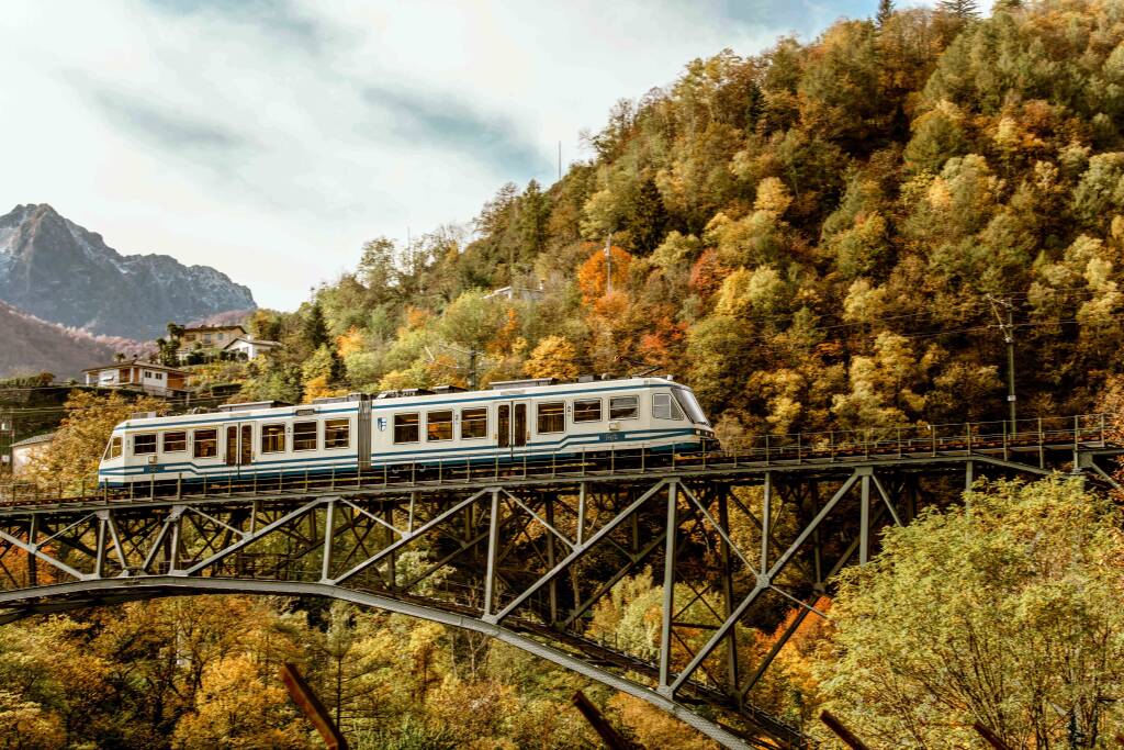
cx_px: 562
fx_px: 2560
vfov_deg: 16.7
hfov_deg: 24.8
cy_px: 375
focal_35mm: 82
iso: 100
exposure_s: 1/100
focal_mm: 82
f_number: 8
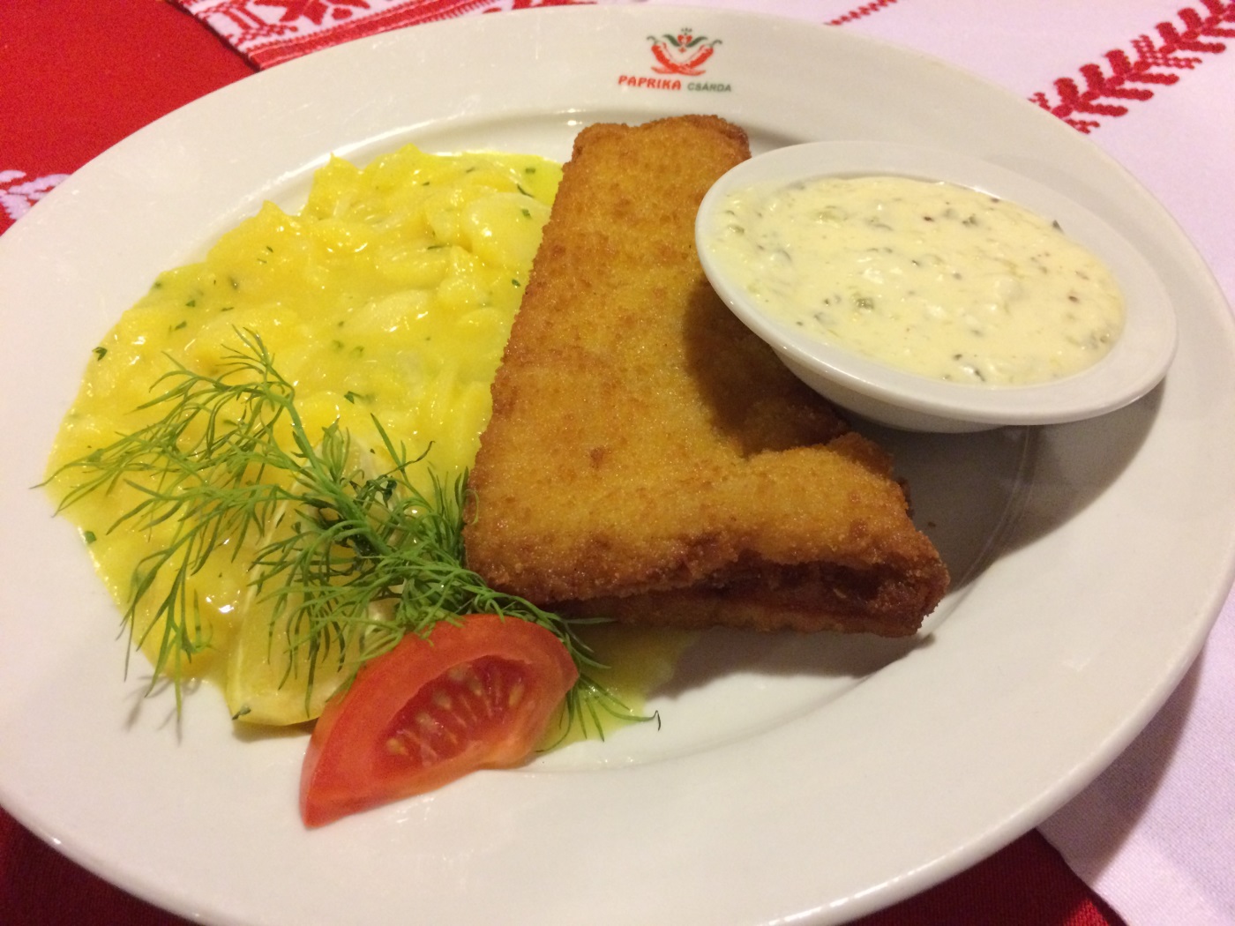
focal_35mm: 29
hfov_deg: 61.7
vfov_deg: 48.2
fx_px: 1035
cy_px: 463
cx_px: 618
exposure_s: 1/25
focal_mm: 4.15
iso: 320
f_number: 2.2
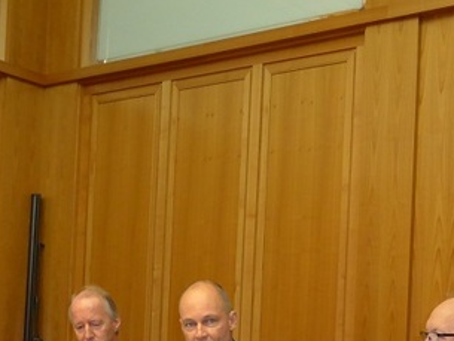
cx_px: 314
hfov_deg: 26.1
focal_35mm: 74
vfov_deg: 19.2
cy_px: 357
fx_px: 971
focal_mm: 6.5
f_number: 2.1
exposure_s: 1/60
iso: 500
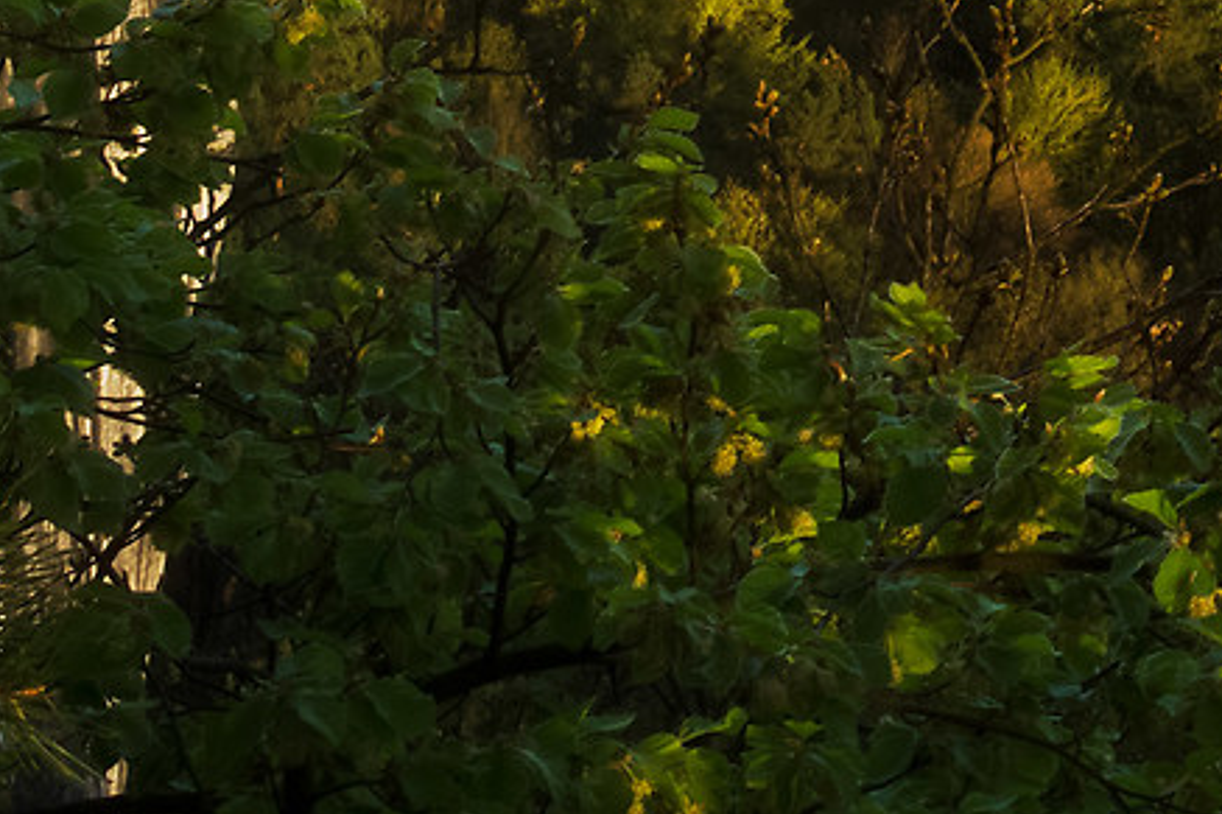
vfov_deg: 6.2
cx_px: 2315
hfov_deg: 9.1
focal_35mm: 214
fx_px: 7261
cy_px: -933
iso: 100
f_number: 9
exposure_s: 1/60
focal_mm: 26
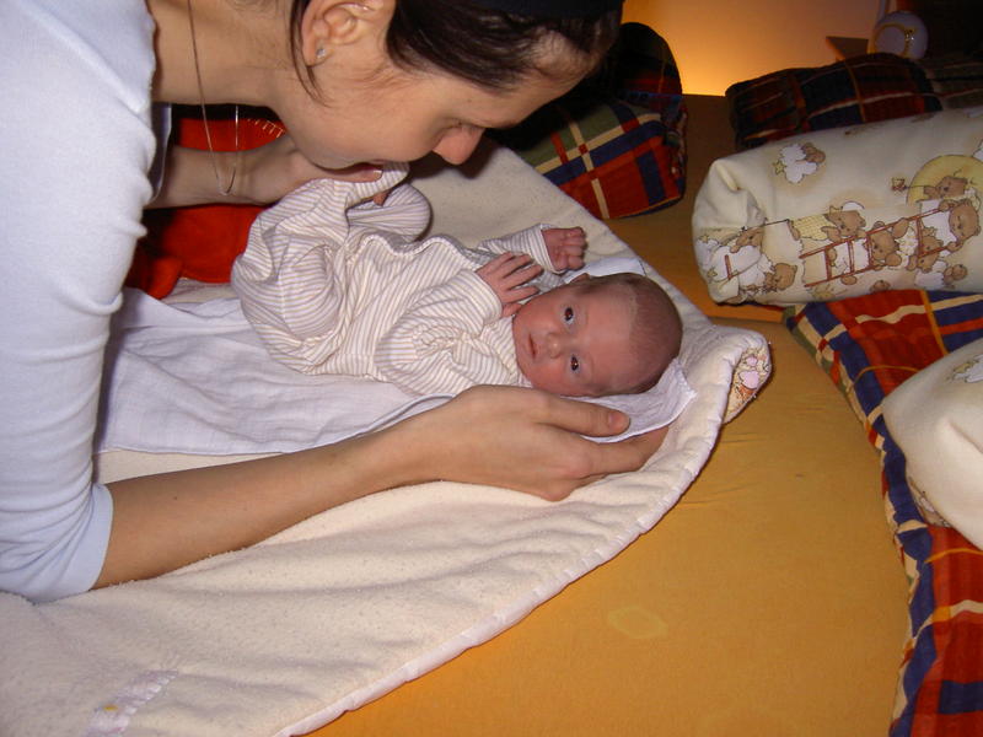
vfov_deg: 41.8
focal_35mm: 34
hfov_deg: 54.0
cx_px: 492
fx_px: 966
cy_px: 368
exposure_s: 1/60
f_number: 2.8
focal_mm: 5.6
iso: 200
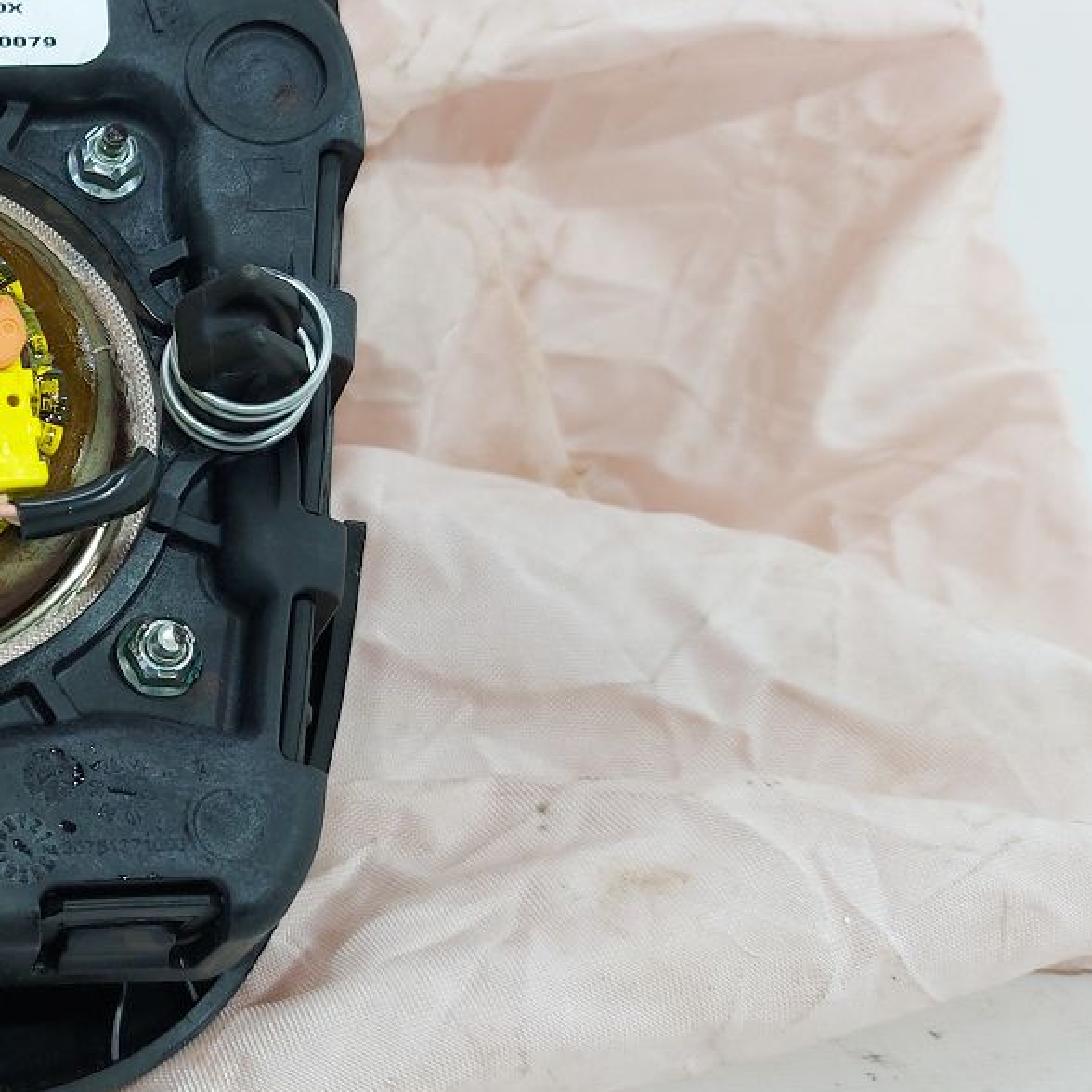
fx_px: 1785
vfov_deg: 33.9
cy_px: 412
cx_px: -124
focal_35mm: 50
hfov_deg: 30.3
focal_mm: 5.23
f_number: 1.8
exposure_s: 1/50
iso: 64
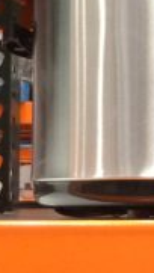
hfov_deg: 8.4
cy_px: 130
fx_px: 971
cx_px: 343
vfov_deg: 16.0
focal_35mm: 134
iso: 200
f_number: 2.2
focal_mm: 4.15
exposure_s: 1/33
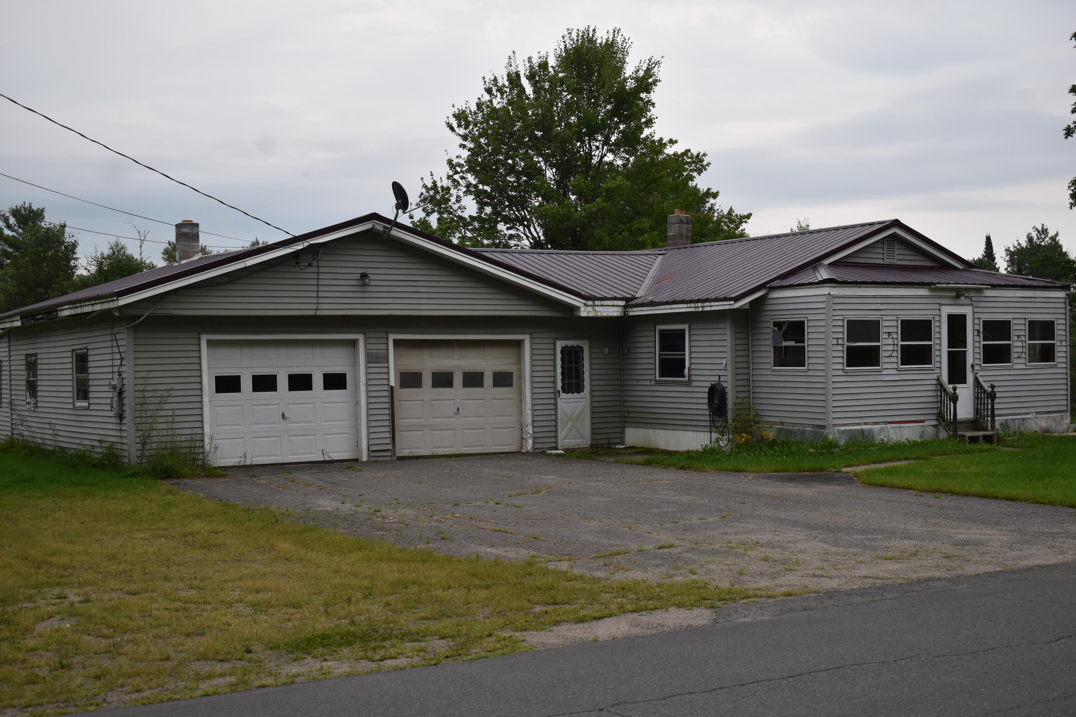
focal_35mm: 44
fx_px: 1300
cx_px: 538
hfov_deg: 45.0
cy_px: 358
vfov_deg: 30.8
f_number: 5.6
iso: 250
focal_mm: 29
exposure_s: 1/250
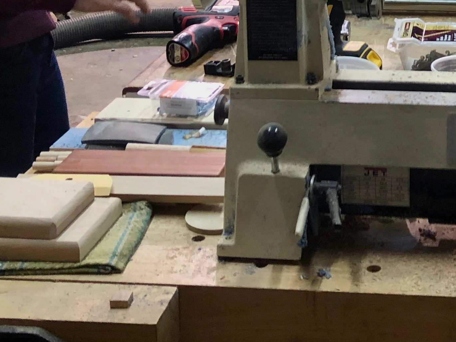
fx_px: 1080
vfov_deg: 16.6
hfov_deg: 23.0
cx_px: 436
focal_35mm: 82
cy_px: -147
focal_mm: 3.99
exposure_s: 1/24
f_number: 1.8
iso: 40
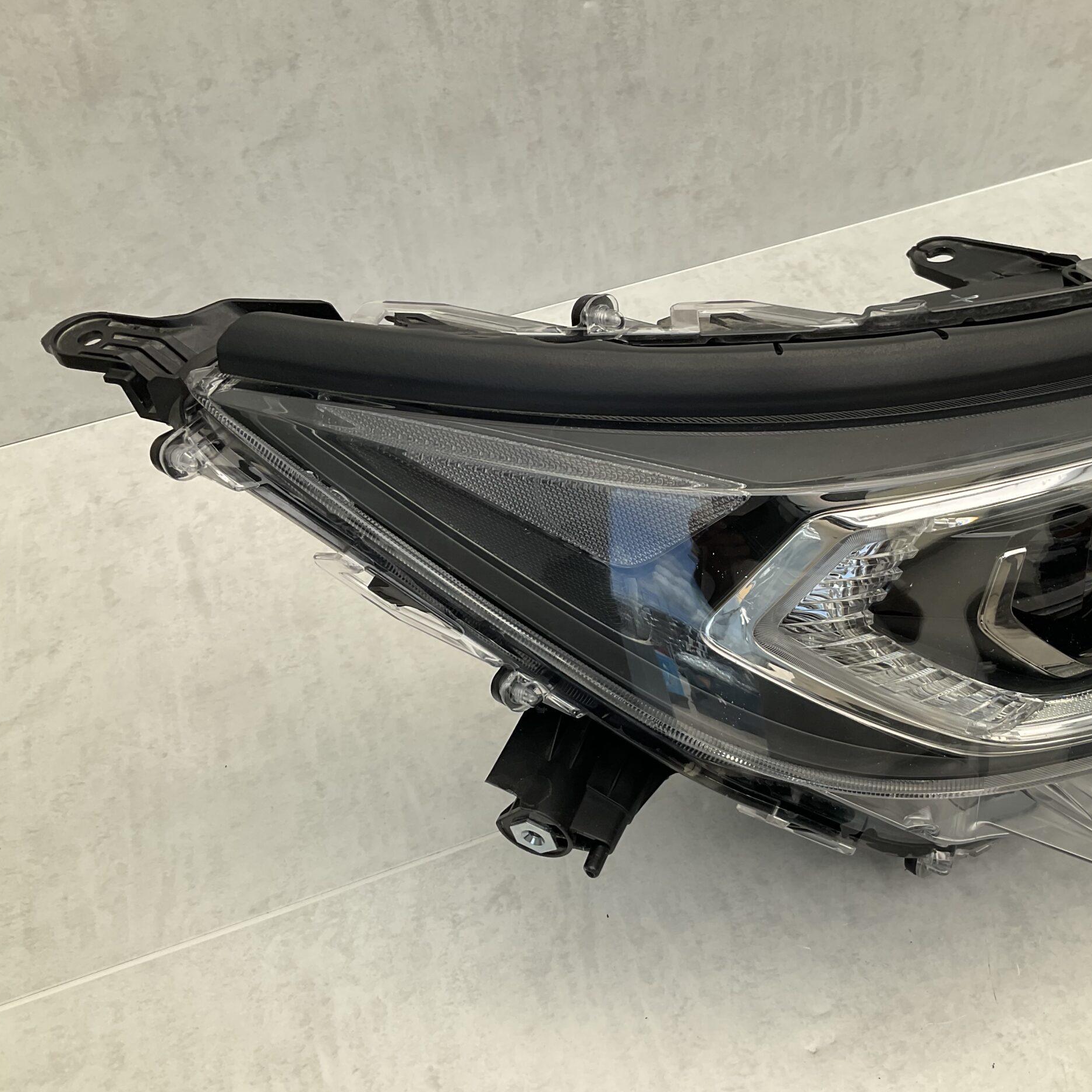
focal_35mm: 35
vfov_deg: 47.2
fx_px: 1249
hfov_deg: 46.8
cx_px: 690
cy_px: 559
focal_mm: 3
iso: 16
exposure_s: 1/759
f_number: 1.8
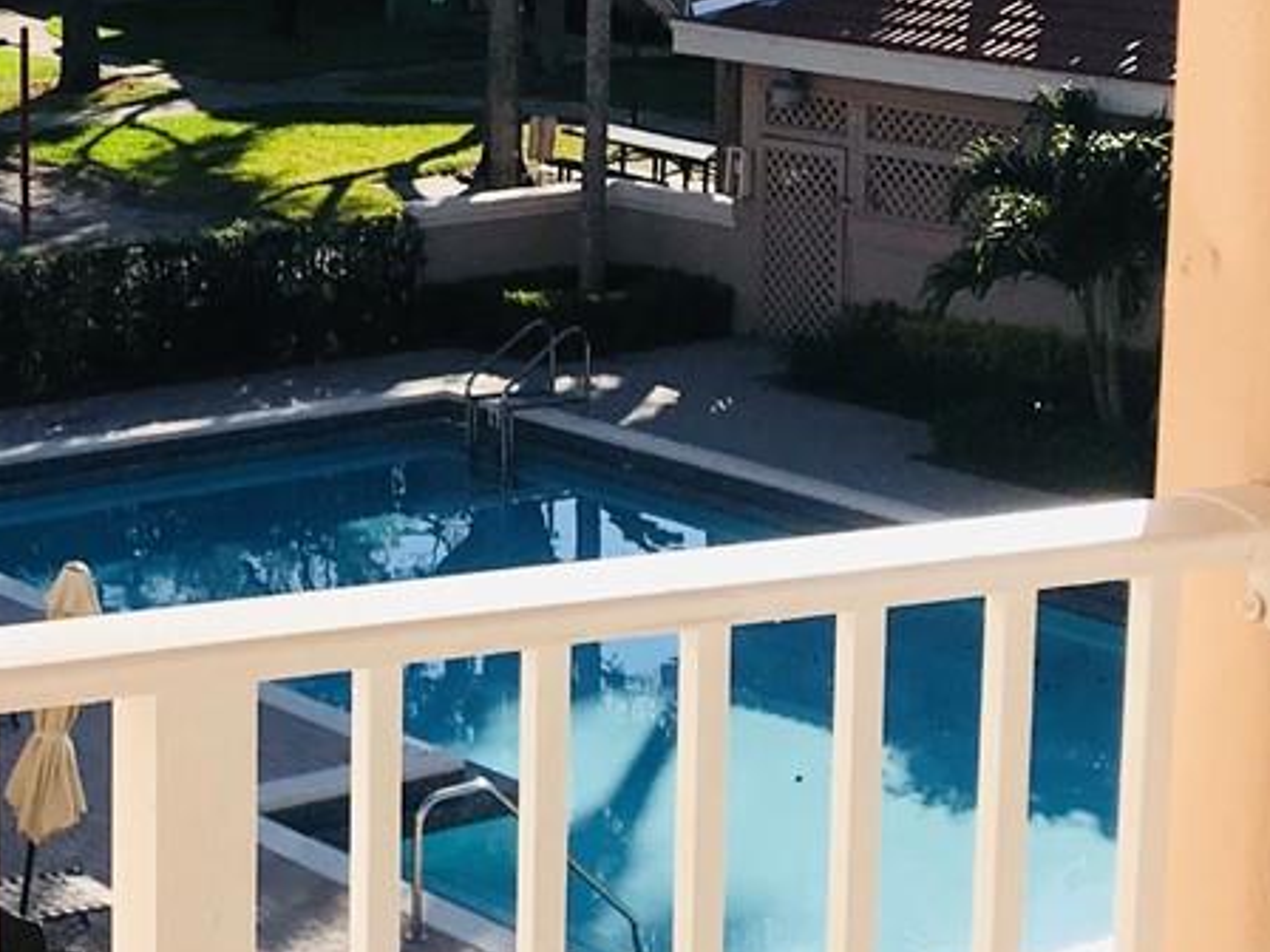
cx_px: 65
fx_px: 3669
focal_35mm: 100
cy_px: 283
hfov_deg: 19.2
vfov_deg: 14.8
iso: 20
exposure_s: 1/2457
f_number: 1.8
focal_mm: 3.99
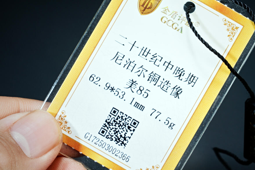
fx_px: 1233
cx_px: 152
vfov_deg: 7.9
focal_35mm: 174
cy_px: 75
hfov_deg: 11.8
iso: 100
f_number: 18
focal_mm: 96
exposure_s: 1/160
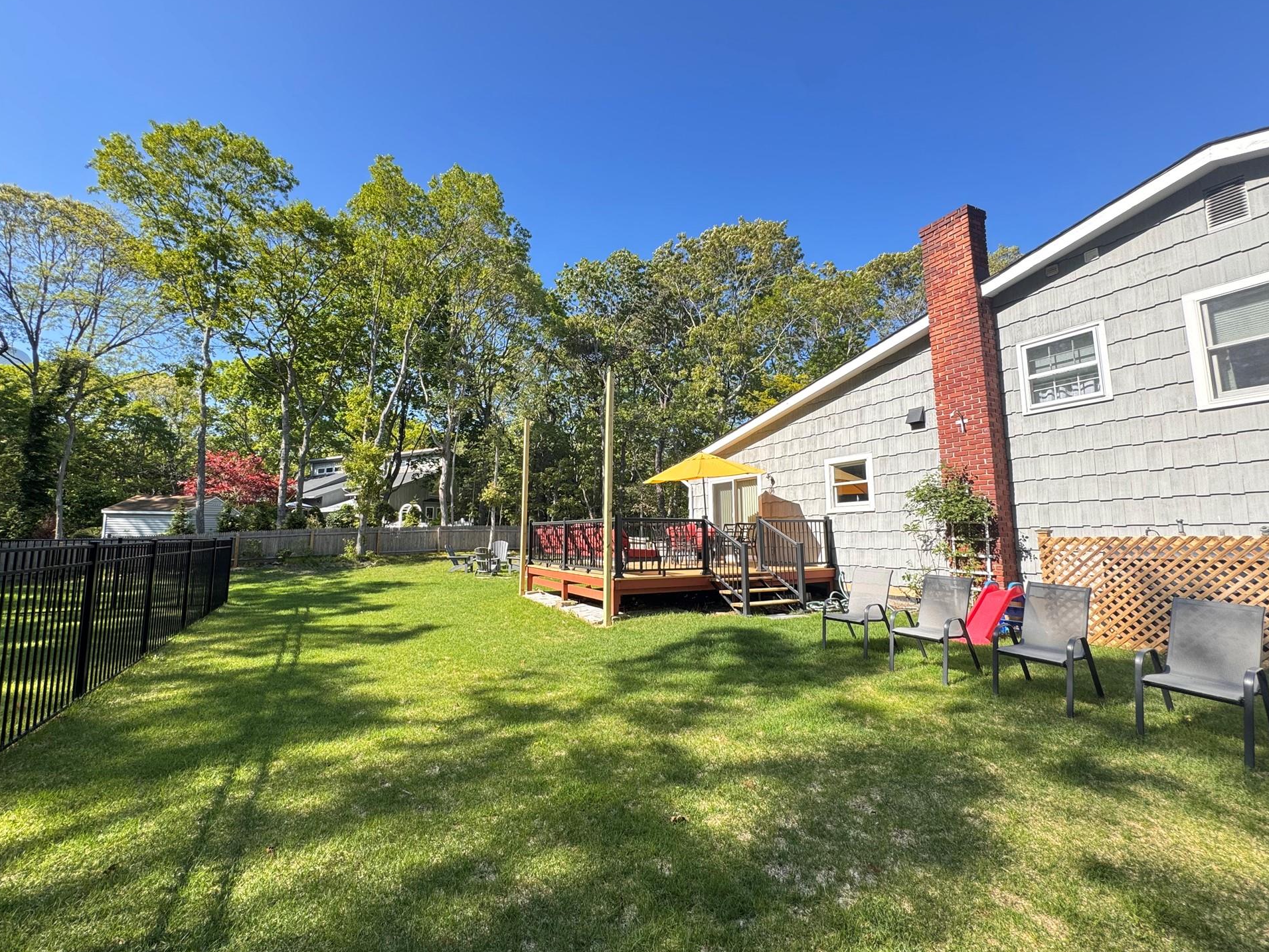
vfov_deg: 81.8
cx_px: 602
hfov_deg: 98.1
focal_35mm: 15
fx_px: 550
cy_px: 469
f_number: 2.2
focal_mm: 2.22
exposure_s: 1/277
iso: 40
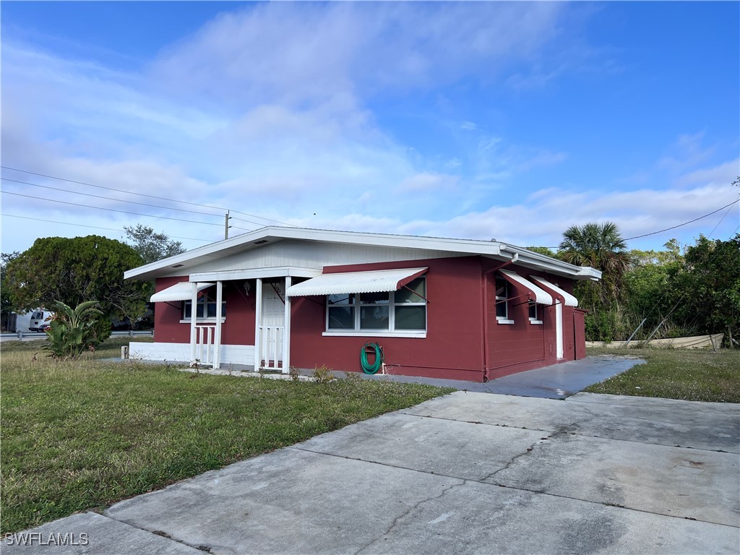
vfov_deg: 53.1
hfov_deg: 67.3
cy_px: 278
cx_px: 370
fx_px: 556
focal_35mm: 26
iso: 50
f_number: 1.5
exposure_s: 1/4831
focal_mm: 5.7
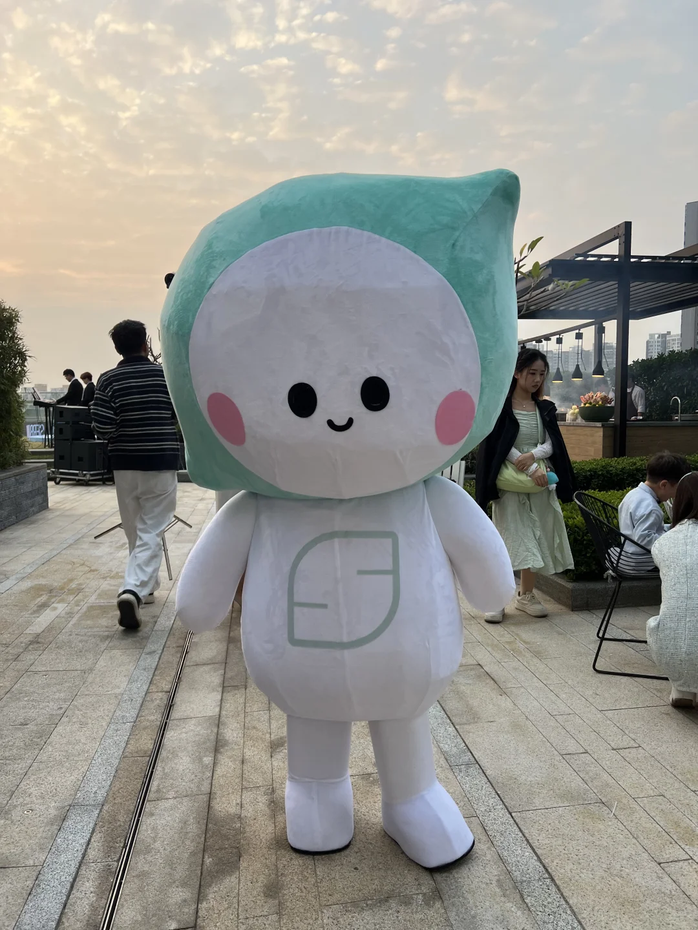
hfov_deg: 53.1
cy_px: 465
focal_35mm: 26
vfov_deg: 67.3
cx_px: 349
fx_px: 699
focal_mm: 5.7
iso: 50
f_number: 1.5
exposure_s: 1/300
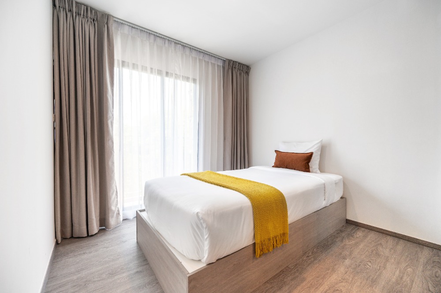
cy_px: 146
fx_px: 171
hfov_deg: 104.3
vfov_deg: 81.1
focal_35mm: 14
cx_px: 220
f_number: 5.6
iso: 160
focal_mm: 14
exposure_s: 1/30
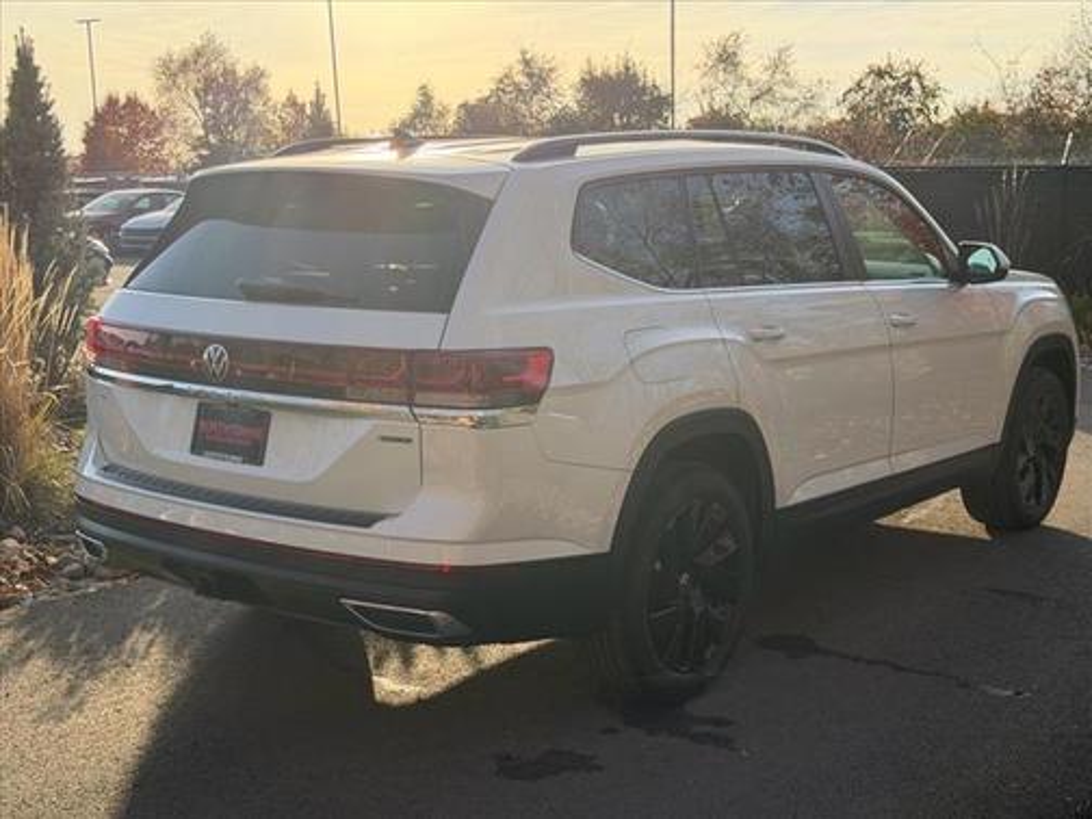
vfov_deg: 30.3
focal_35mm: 48
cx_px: 546
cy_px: 410
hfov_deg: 39.7
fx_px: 1514
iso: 100
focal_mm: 6.76
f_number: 1.78
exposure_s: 1/2976
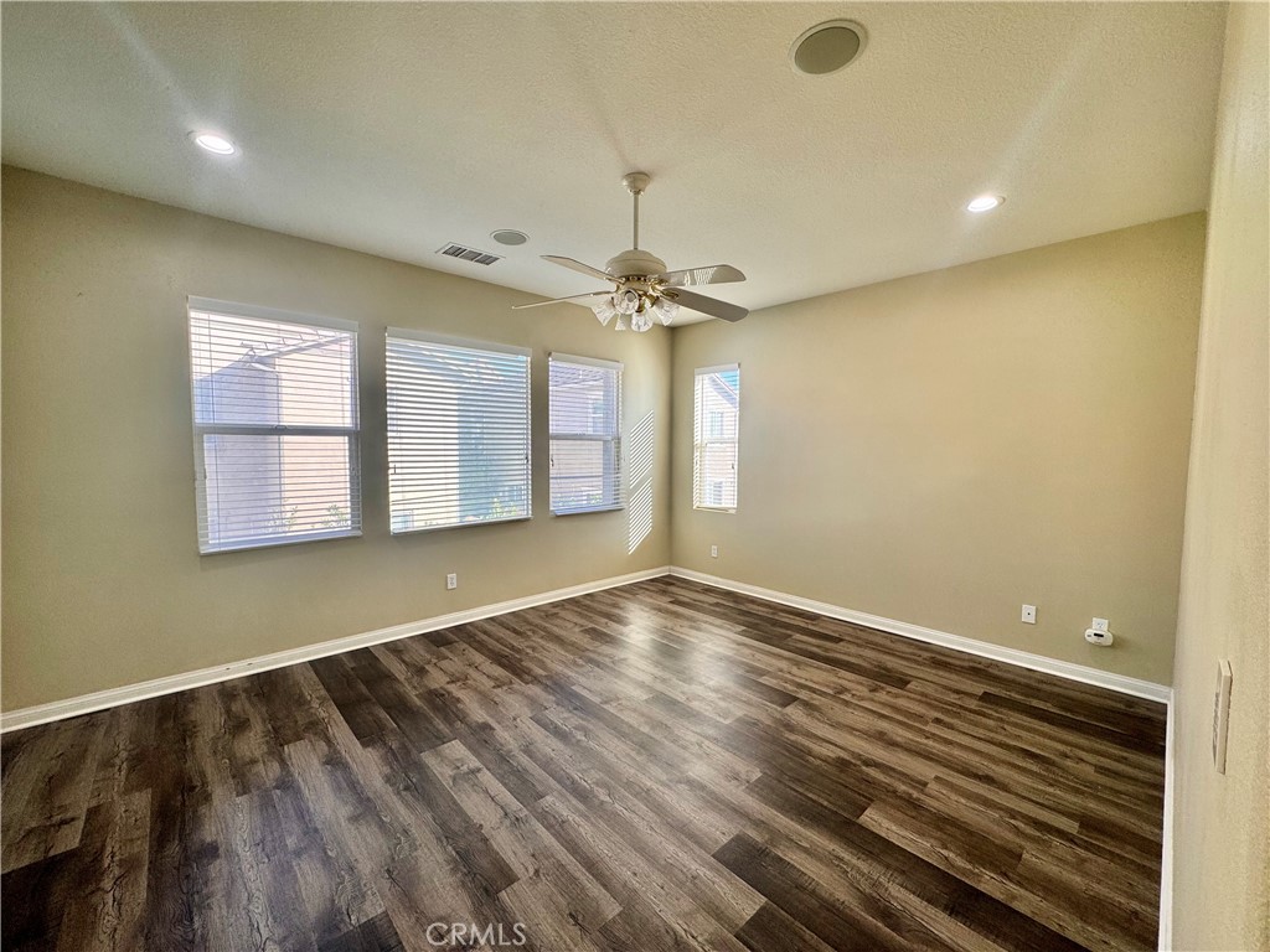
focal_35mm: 14
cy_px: 476
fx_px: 514
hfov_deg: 102.1
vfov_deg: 85.7
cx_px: 635
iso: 40
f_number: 2.2
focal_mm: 2.22
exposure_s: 1/153
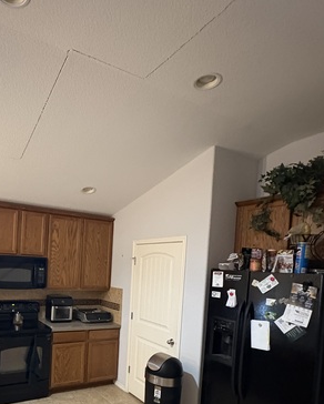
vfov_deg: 67.9
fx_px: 287
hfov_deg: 55.8
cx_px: 79
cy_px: 275
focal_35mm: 24
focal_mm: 2.22
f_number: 2.2
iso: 1000
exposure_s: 1/30
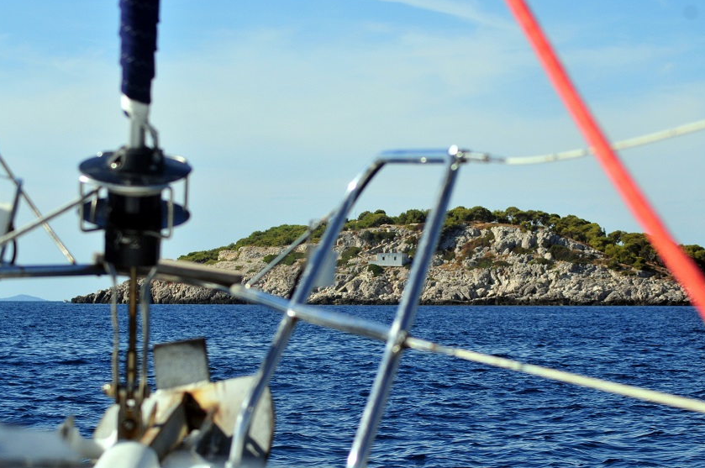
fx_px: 2445
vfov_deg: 10.9
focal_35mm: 125
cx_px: 374
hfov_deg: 16.4
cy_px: 255
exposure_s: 1/1250
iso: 320
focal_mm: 70
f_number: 6.3
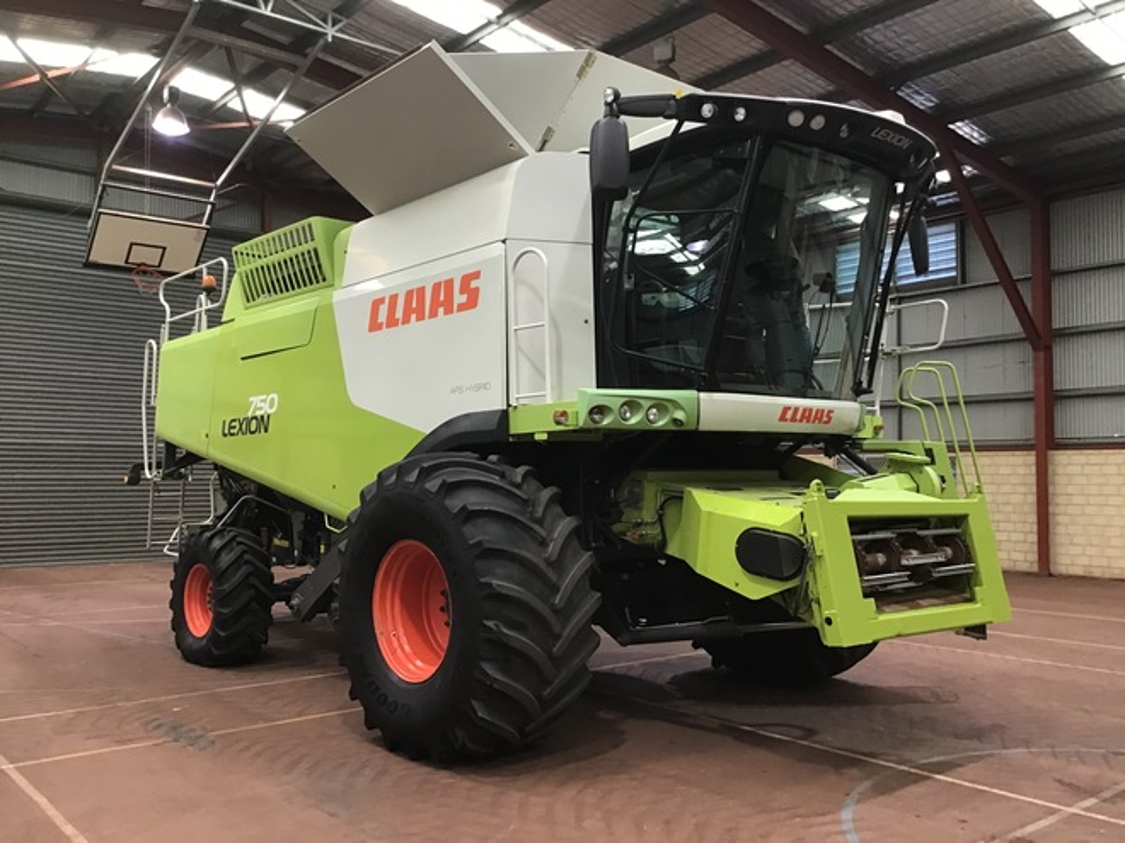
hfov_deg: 58.4
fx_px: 1007
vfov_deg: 45.4
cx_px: 562
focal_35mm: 31
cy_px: 422
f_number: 2.4
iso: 125
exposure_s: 1/33
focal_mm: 3.3
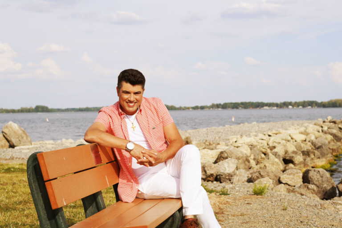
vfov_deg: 18.2
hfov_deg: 27.0
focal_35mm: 75
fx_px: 712
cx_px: 171
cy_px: 114
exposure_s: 1/1250
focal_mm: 50
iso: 100
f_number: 5
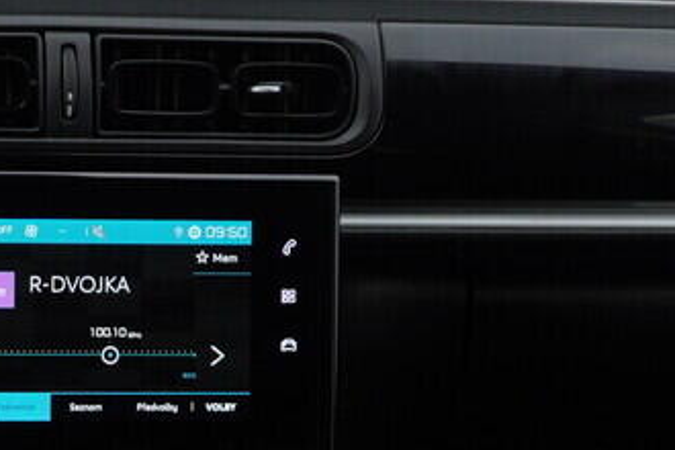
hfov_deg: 12.9
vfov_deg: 8.7
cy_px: 438
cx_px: -43
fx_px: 2944
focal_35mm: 157
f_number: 4
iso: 125
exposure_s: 1/80
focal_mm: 24
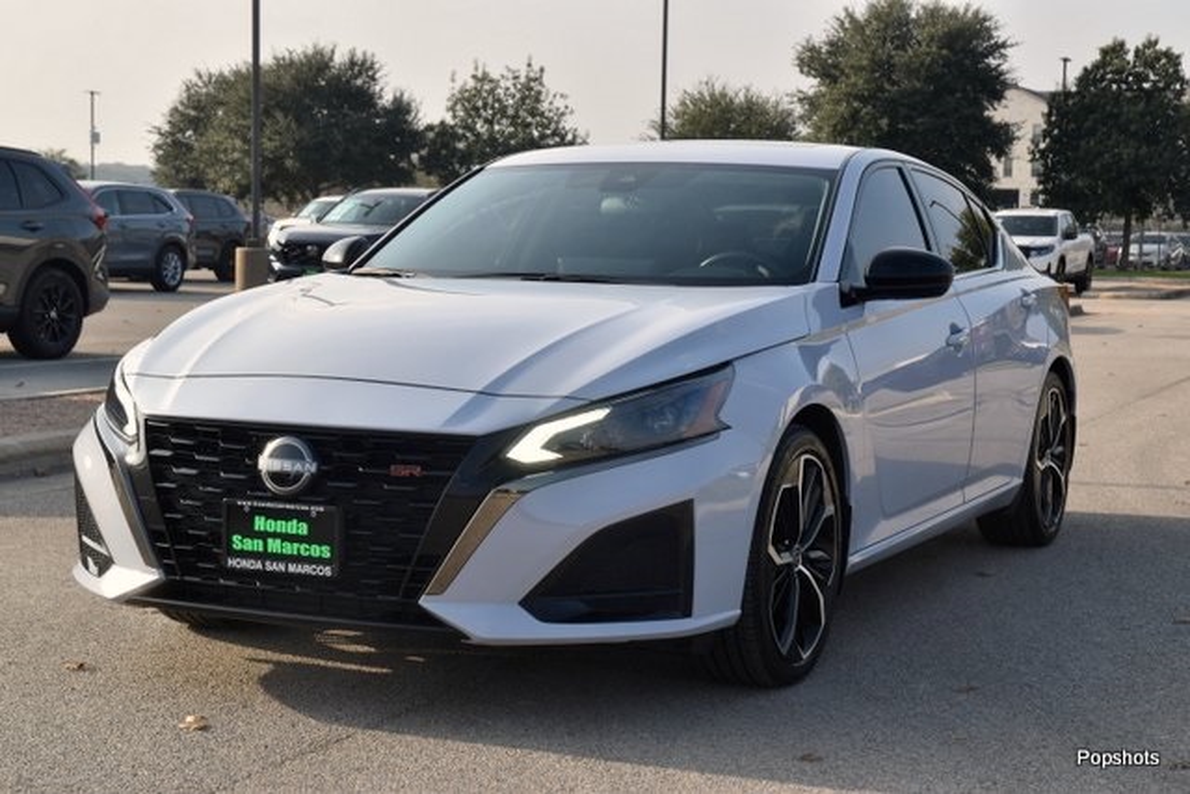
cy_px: 397
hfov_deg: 30.5
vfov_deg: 20.6
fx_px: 2182
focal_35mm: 66
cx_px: 595
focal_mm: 44
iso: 200
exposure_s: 1/320
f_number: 9
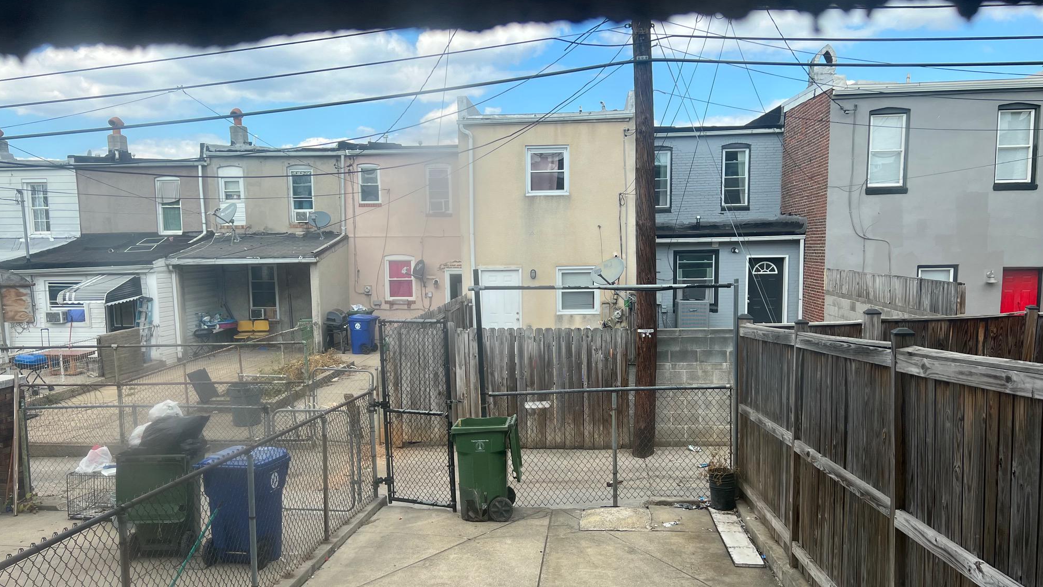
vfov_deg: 40.1
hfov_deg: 66.1
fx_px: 802
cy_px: 337
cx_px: 524
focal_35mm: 29
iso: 50
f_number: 1.5
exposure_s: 1/1869
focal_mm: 5.7
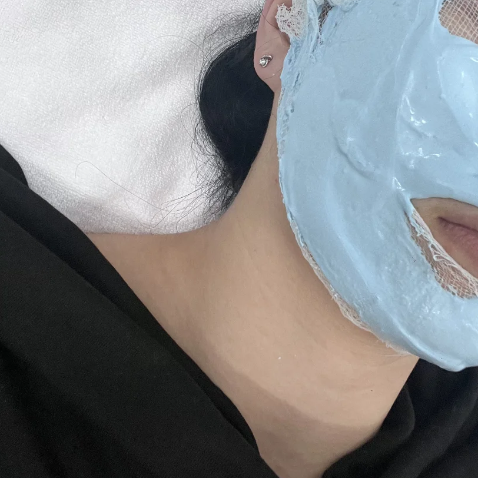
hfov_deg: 35.8
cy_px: 133
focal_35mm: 47
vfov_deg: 35.4
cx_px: 307
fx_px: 734
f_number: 2.2
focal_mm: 2.71
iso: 100
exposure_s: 1/50
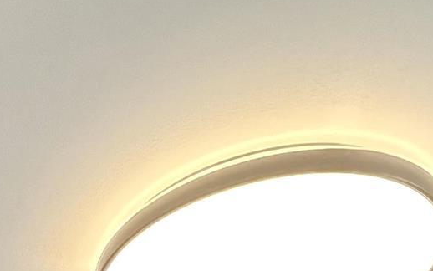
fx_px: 1039
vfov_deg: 9.4
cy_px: 938
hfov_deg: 21.8
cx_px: -84
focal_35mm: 88
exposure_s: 1/60
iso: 500
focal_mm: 2.22
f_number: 2.2
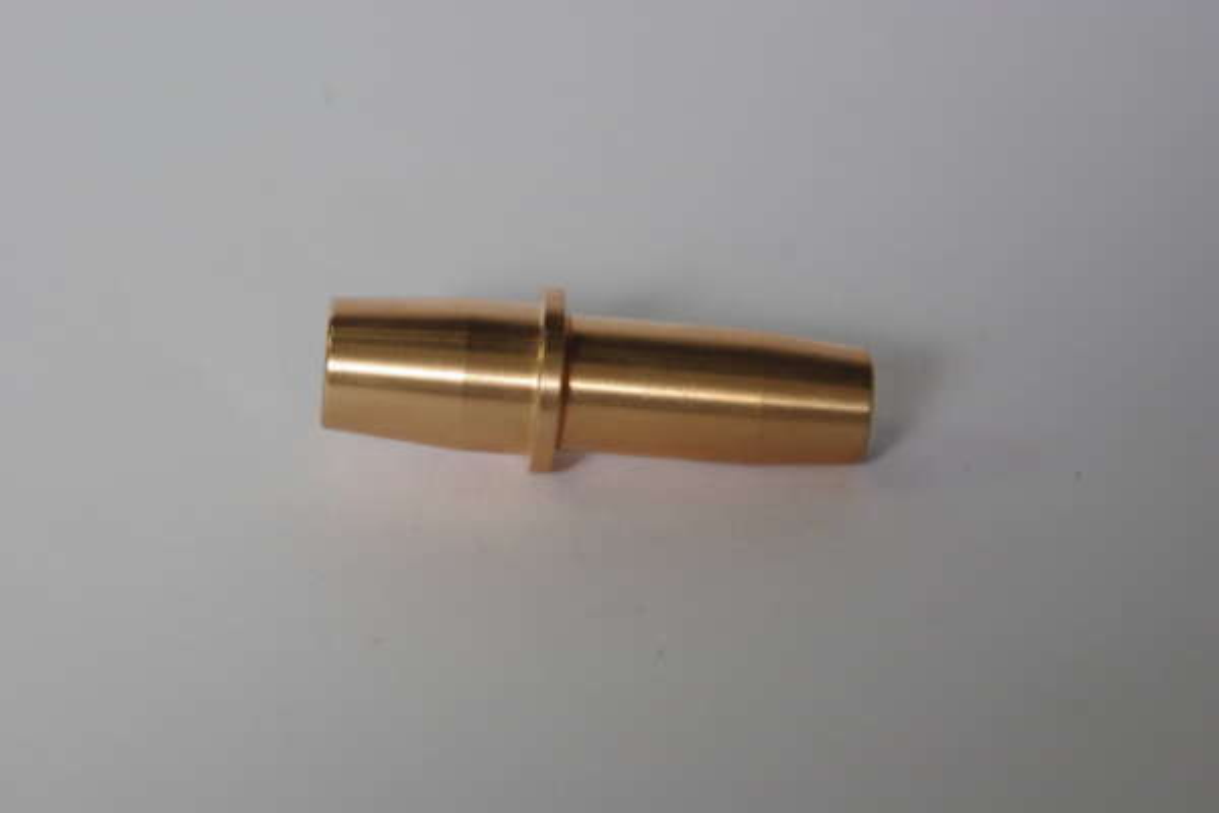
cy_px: 406
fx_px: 4063
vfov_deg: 11.4
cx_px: 610
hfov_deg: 17.1
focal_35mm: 120
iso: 800
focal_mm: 80
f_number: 8
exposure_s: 1/60
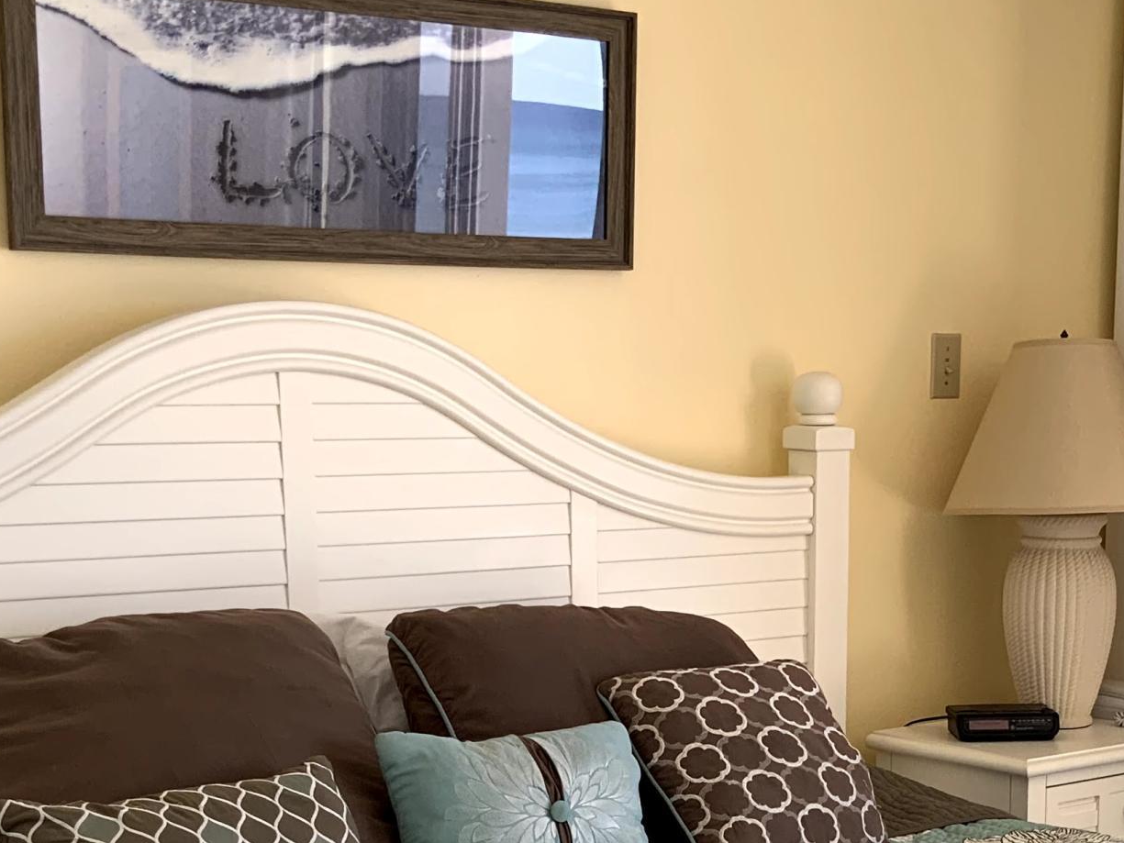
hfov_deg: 27.1
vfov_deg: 20.1
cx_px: 806
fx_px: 2306
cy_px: 849
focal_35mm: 71
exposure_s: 1/138
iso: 16
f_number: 1.8
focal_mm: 3
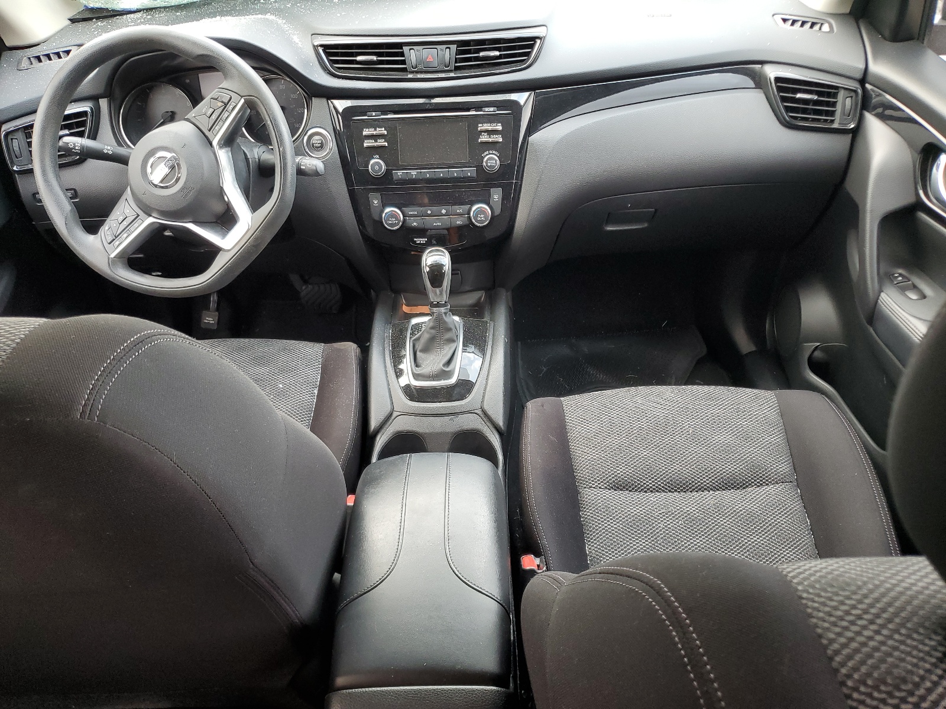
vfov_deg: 53.1
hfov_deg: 67.3
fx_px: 711
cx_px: 473
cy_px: 354
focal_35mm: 26
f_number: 1.5
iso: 83
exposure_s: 1/120
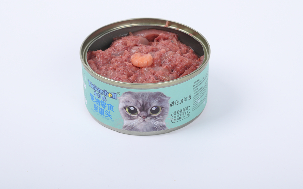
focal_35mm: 136
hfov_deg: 15.4
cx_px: 159
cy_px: 80
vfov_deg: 9.6
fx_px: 1123
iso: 125
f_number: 11
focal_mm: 120
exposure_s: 1/125
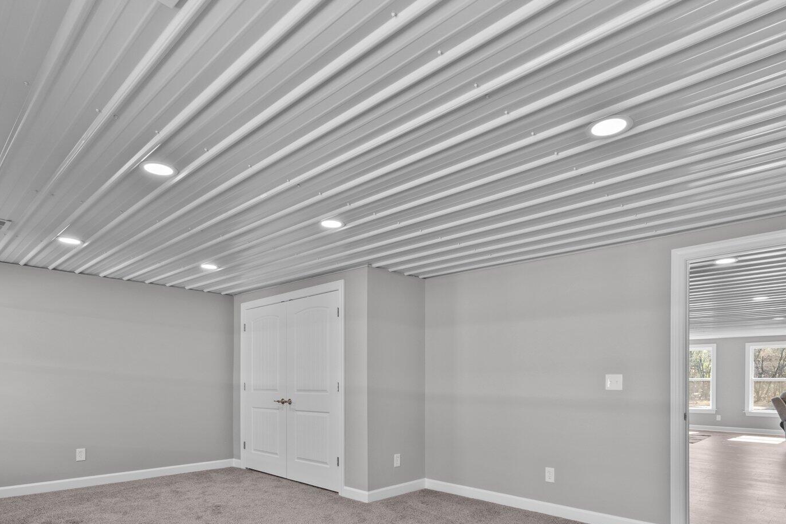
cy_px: 381
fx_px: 458
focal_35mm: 21
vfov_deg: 57.1
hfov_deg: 81.2
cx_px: 381
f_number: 7.1
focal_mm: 14
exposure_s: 1/10
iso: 320
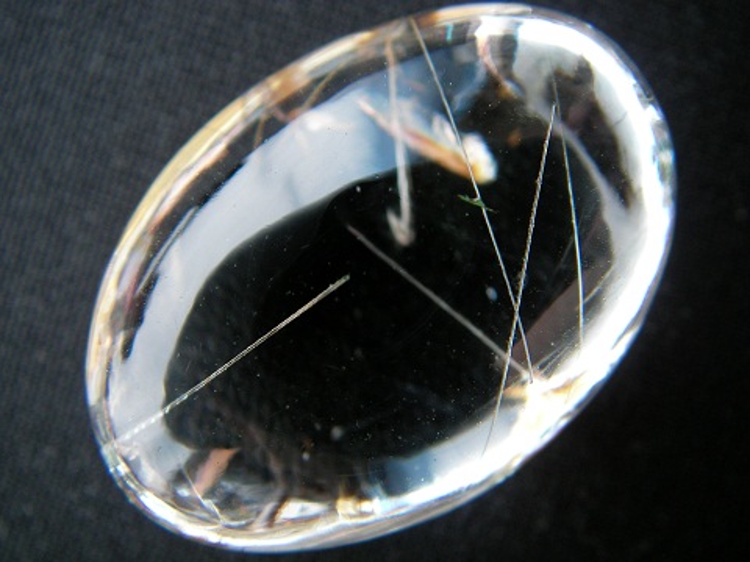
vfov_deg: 37.7
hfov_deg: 49.0
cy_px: 281
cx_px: 375
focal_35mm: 38
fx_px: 823
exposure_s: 1/3.8
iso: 100
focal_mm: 6.3
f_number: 3.3
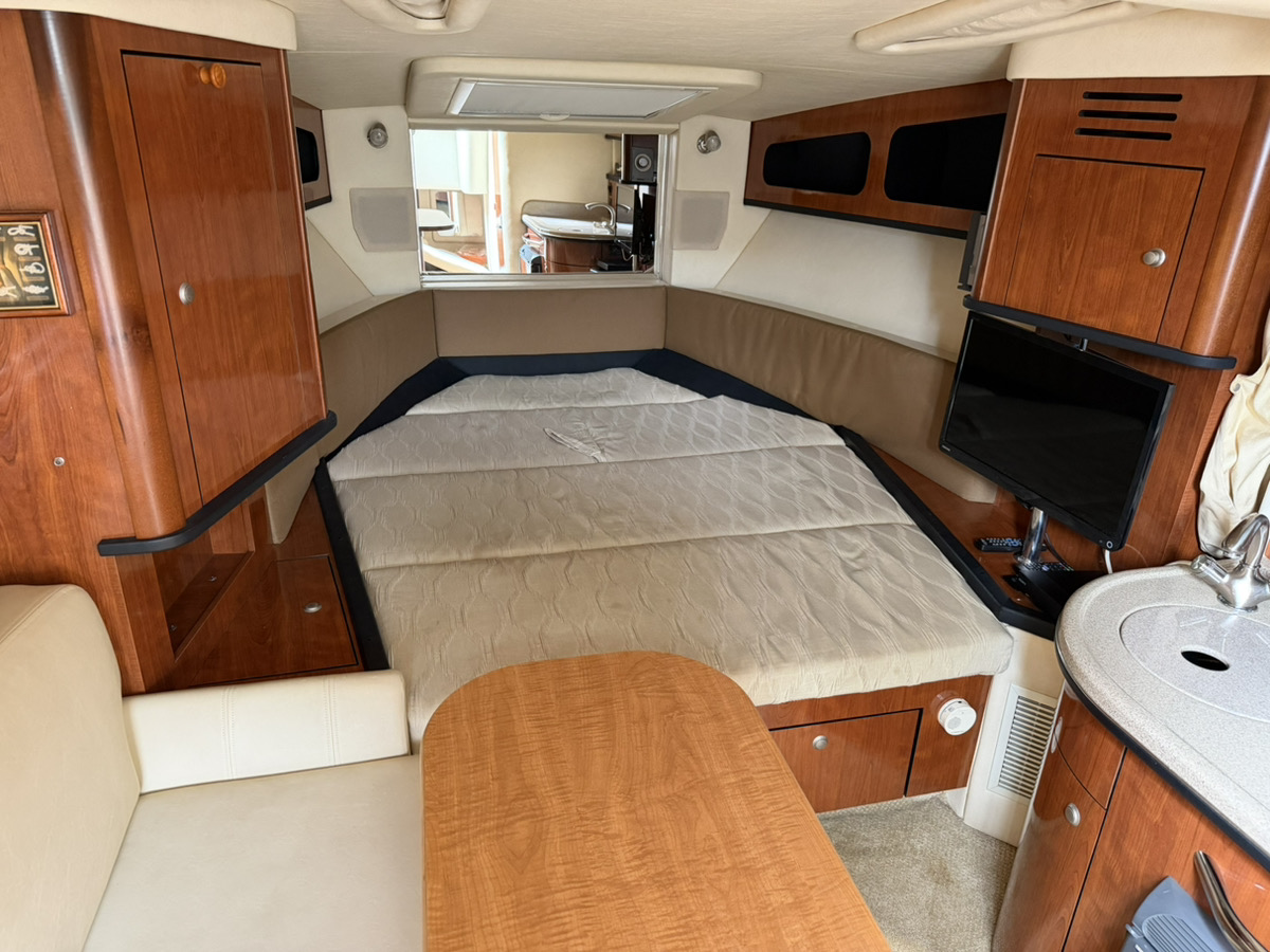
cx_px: 635
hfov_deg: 71.6
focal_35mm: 24
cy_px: 476
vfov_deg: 56.8
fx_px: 881
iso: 500
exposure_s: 1/60
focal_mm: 6.76
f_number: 1.78
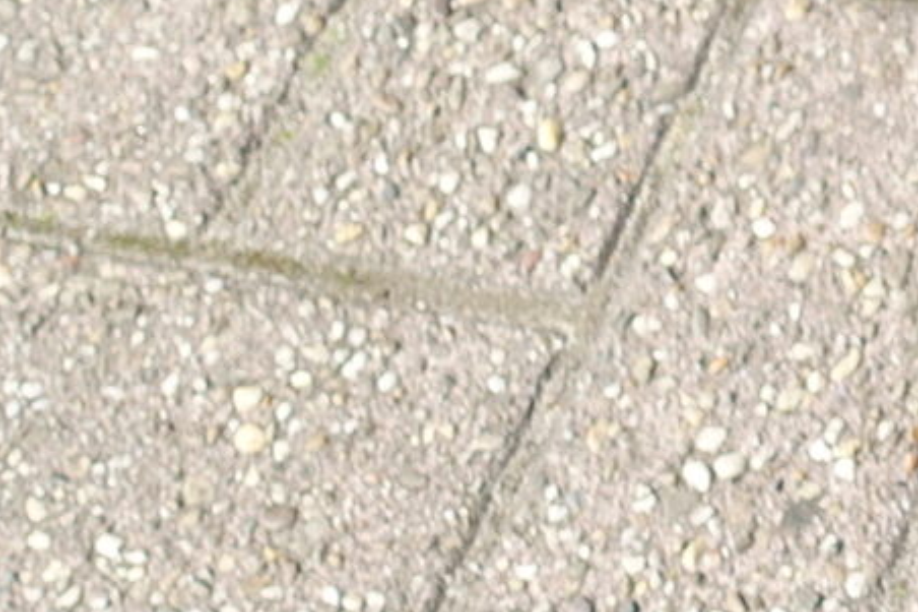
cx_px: 2157
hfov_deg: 12.2
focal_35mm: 136
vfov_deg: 9.8
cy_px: -269
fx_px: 3467
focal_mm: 8.8
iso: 125
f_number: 4
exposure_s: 1/320
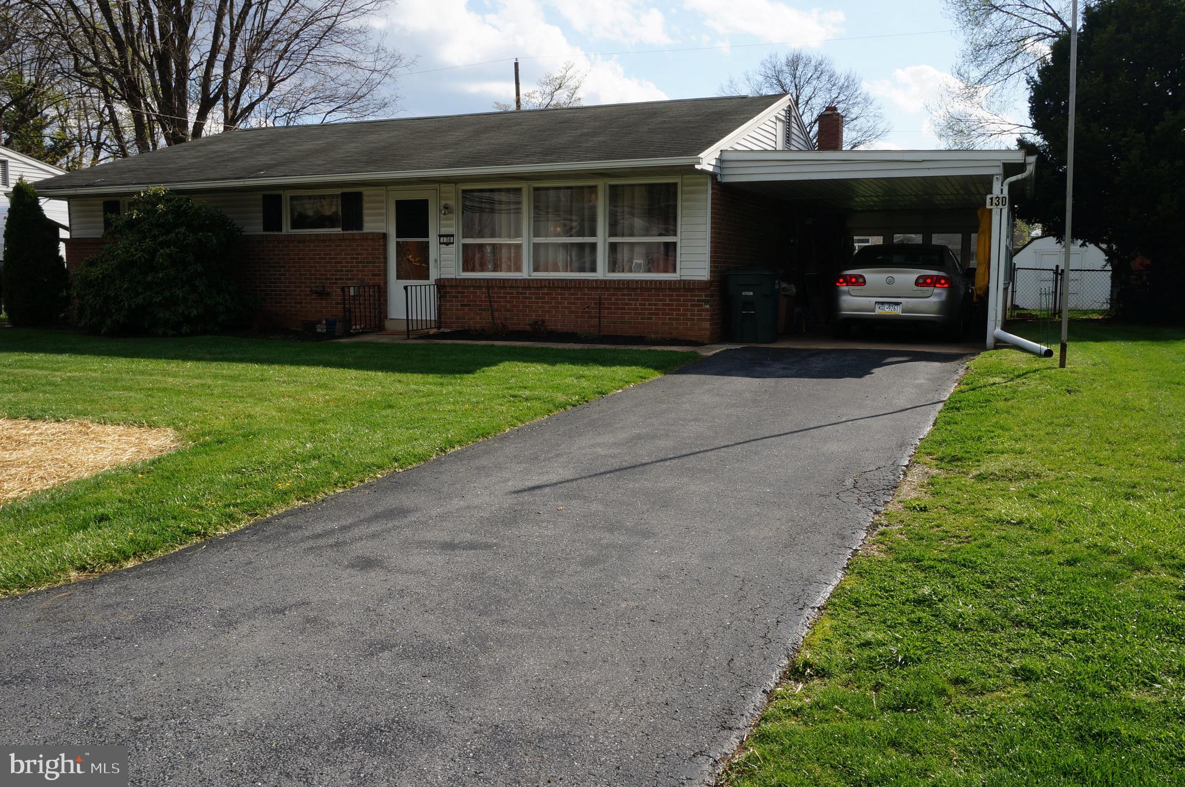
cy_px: 394
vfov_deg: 43.5
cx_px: 592
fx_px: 986
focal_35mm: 30
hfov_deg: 62.0
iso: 100
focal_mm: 20
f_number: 14
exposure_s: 1/80
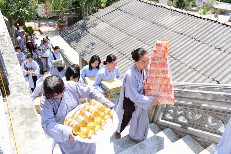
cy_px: 77
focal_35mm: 27
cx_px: 116
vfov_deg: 48.0
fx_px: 173
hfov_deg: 67.4
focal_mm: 27
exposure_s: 1/320
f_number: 5.6
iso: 200
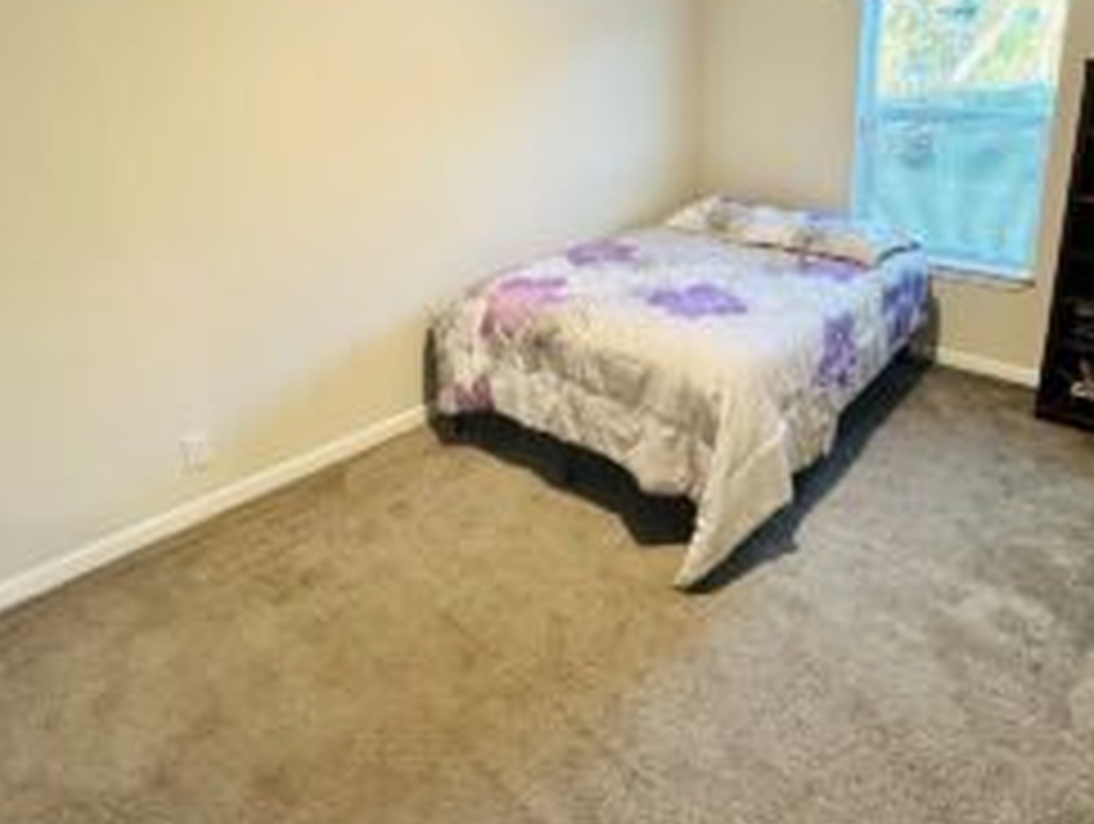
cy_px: 252
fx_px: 728
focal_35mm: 23
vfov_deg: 57.2
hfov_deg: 73.6
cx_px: 603
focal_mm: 2.22
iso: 250
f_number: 2.2
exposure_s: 1/60
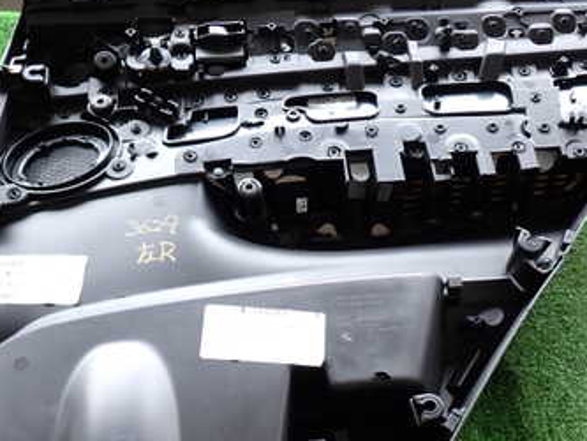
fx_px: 916
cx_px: 301
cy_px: 302
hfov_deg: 35.5
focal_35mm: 54
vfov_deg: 26.9
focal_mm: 5.4
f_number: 2.3
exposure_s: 1/60
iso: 160
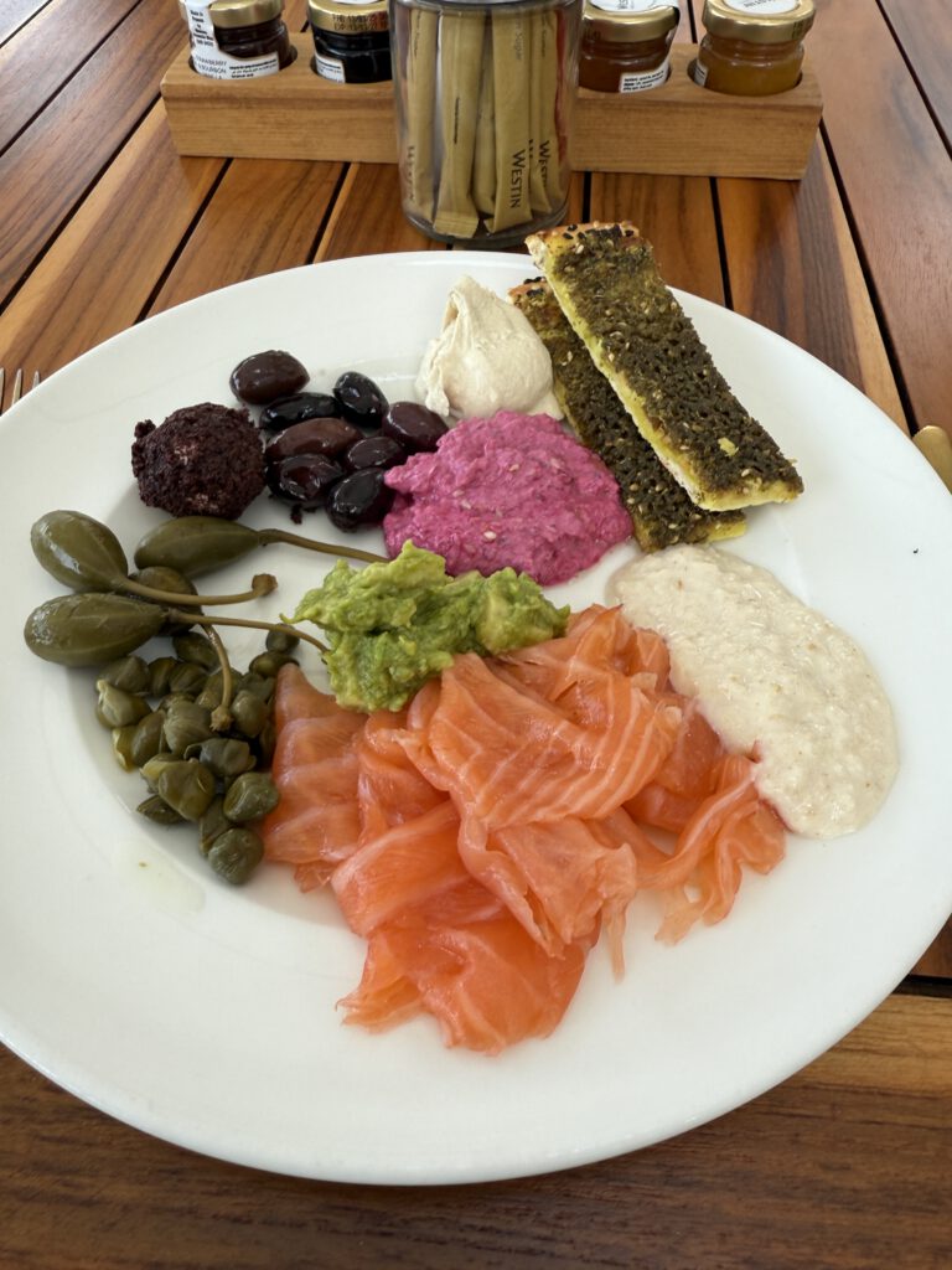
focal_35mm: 24
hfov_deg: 56.8
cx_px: 476
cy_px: 635
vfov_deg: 71.6
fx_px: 880
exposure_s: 1/99
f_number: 2.2
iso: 40
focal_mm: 2.22
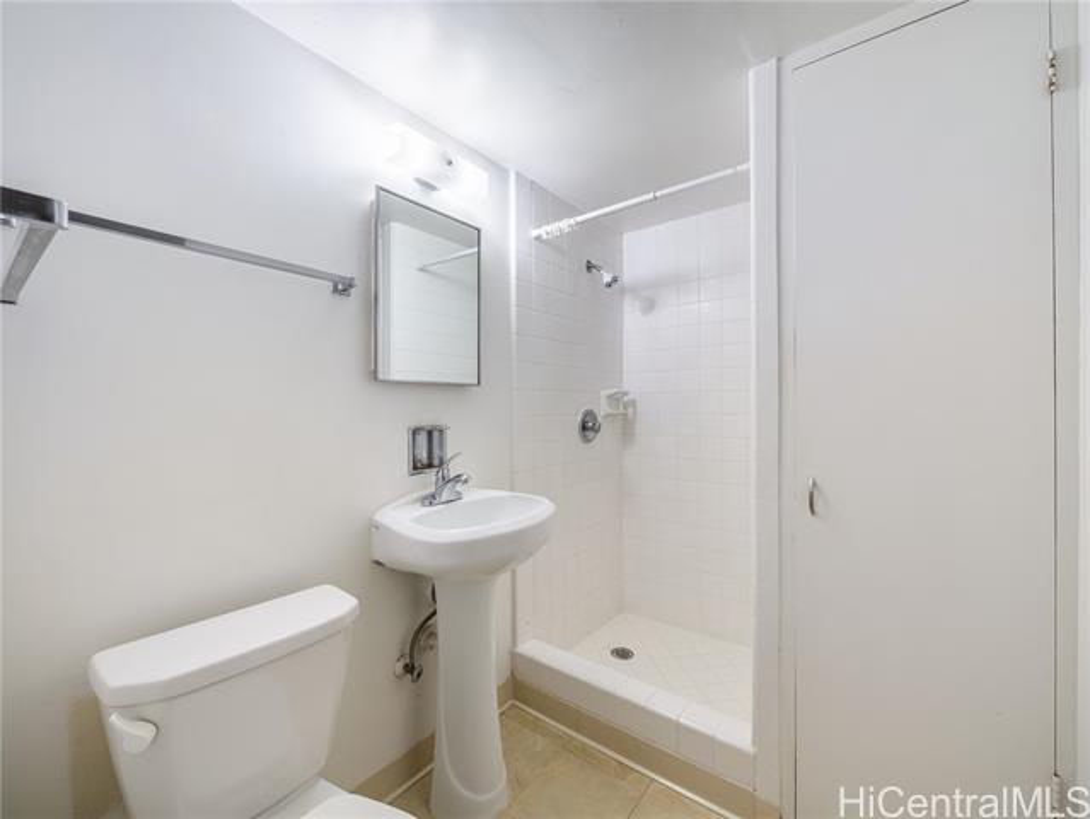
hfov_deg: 102.0
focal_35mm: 14
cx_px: 545
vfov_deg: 85.7
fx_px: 441
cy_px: 410
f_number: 4
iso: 800
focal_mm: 7
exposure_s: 1/800
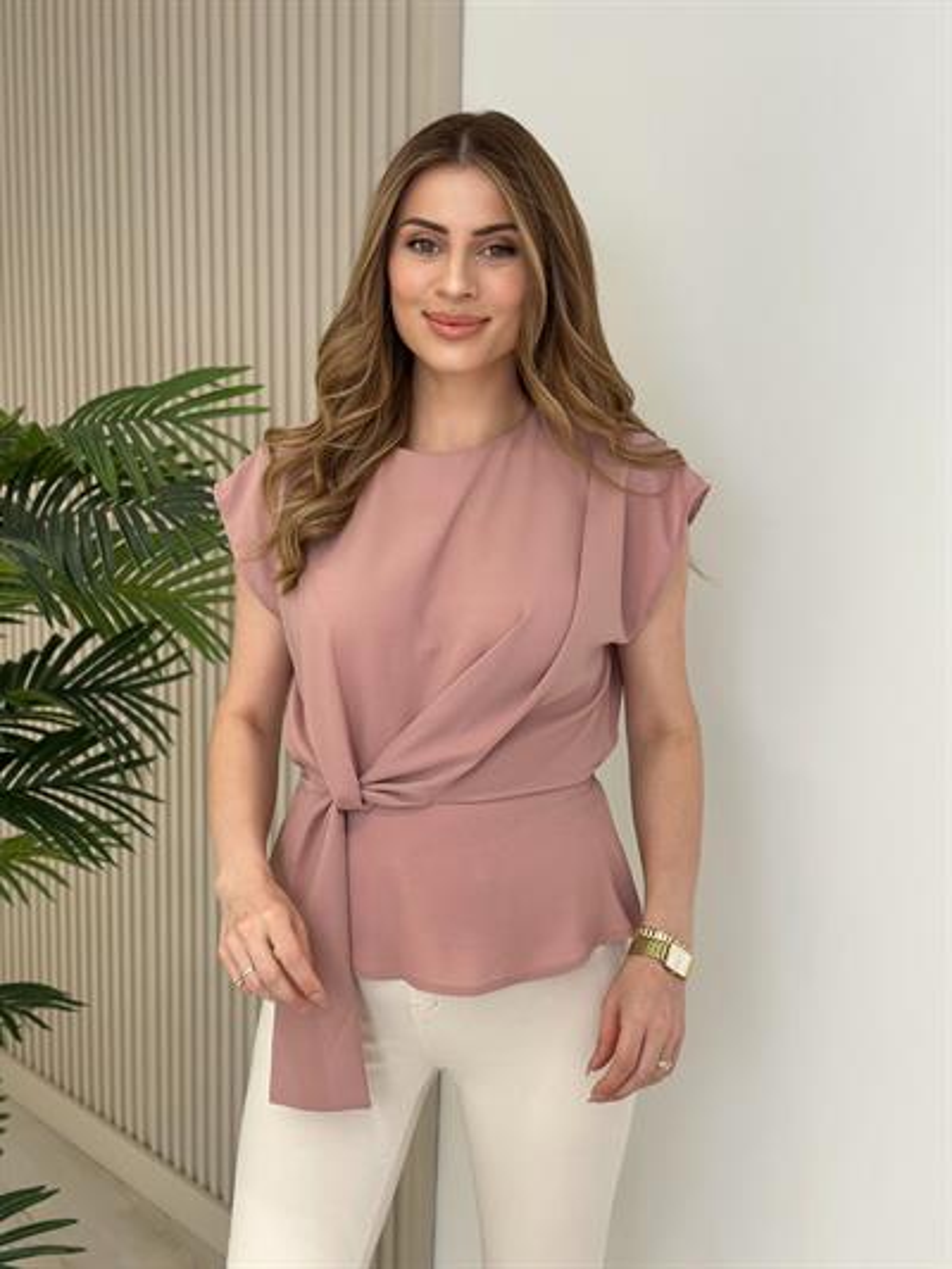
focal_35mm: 48
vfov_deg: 39.6
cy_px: 634
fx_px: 1759
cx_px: 476
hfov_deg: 30.3
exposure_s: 1/285
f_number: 1.78
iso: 80
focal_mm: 6.86
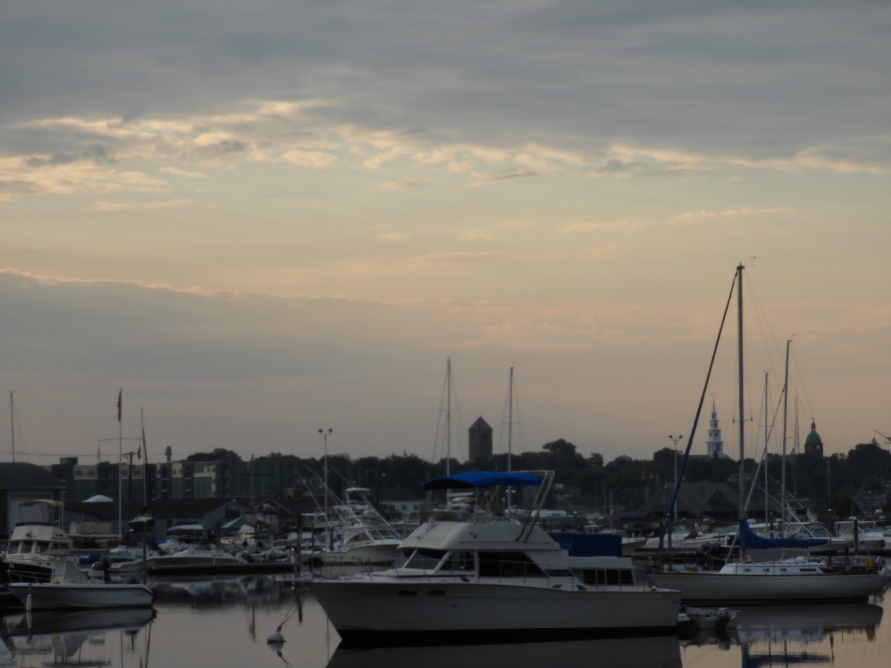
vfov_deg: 11.0
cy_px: 334
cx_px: 446
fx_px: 3475
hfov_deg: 14.6
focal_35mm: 135
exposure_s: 1/250
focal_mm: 24.2
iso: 100
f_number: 5
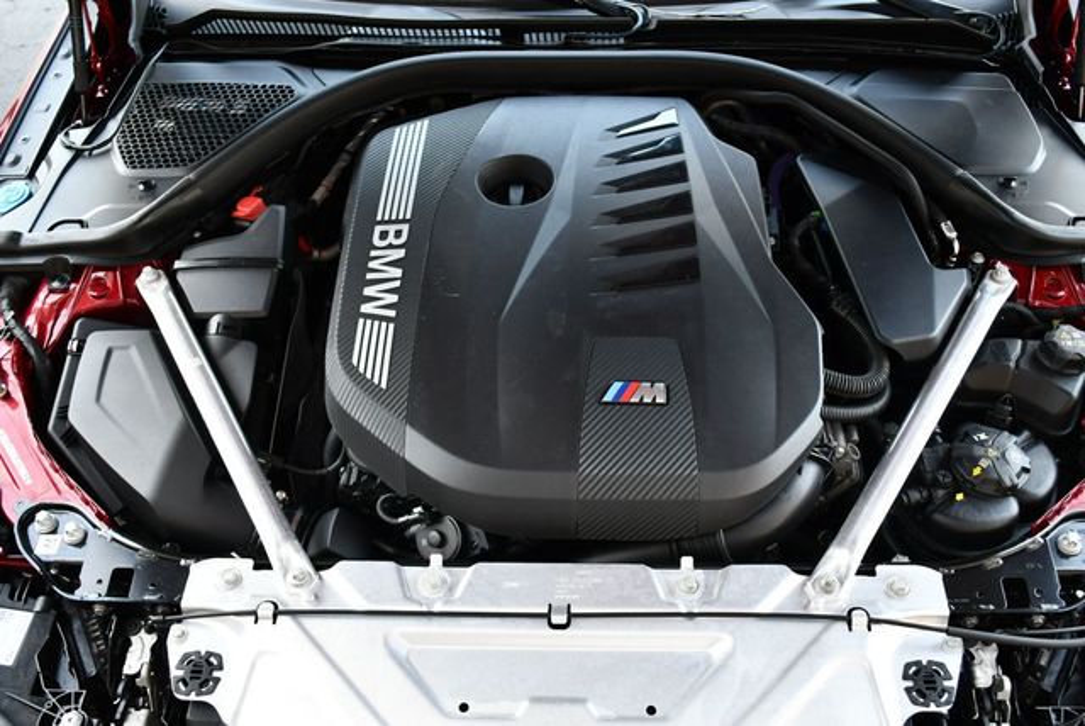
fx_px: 1086
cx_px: 542
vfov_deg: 36.9
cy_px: 363
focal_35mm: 36
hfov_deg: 53.1
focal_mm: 18
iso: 640
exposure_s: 1/250
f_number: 3.5
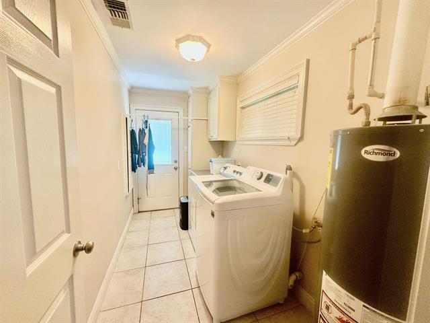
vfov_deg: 85.7
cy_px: 162
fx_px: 174
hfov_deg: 102.1
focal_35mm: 14
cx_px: 215
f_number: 2.2
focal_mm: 2.22
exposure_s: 1/120
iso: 200
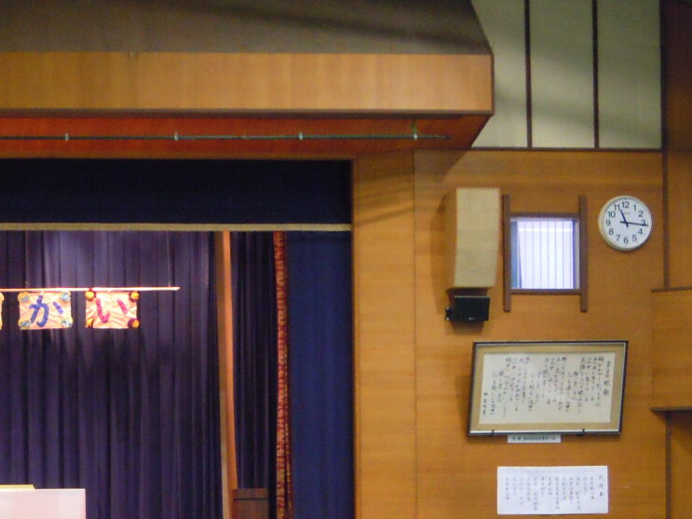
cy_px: 582
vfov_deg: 15.4
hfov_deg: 20.1
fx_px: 1859
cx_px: -81
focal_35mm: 93
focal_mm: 6.4
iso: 400
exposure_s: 1/25
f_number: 3
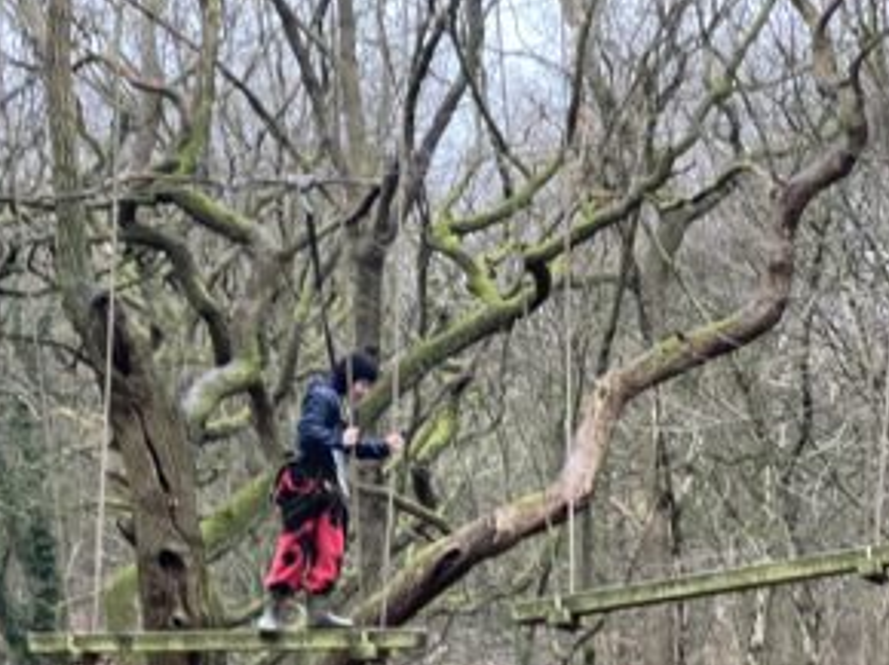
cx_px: 796
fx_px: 2669
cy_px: 595
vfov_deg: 14.1
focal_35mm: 104
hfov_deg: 18.6
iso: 500
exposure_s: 1/34
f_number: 2
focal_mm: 6
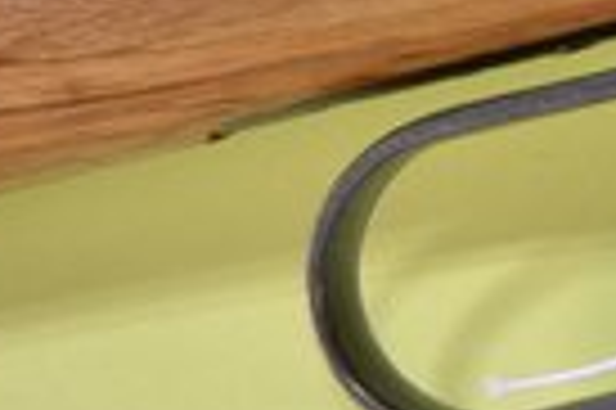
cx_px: 1538
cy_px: -187
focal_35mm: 187
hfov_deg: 9.6
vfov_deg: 7.2
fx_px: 3196
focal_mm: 24
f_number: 6.3
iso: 800
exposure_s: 1/125
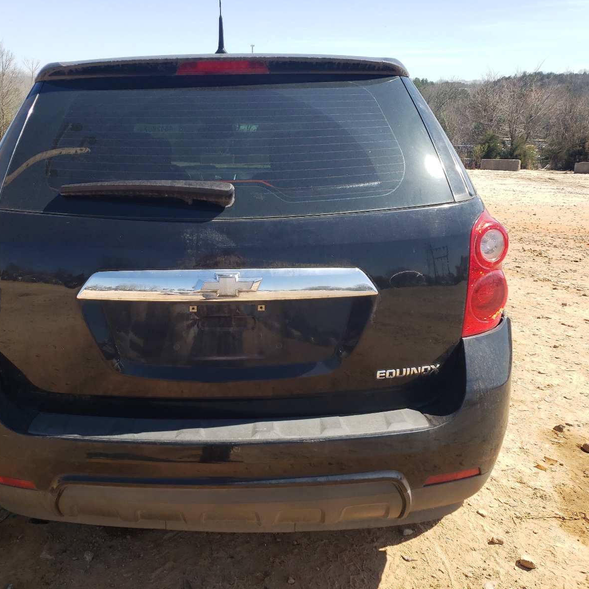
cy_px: 294
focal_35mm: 31
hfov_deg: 52.1
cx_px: 231
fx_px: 597
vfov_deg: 52.5
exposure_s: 1/1667
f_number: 1.5
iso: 50
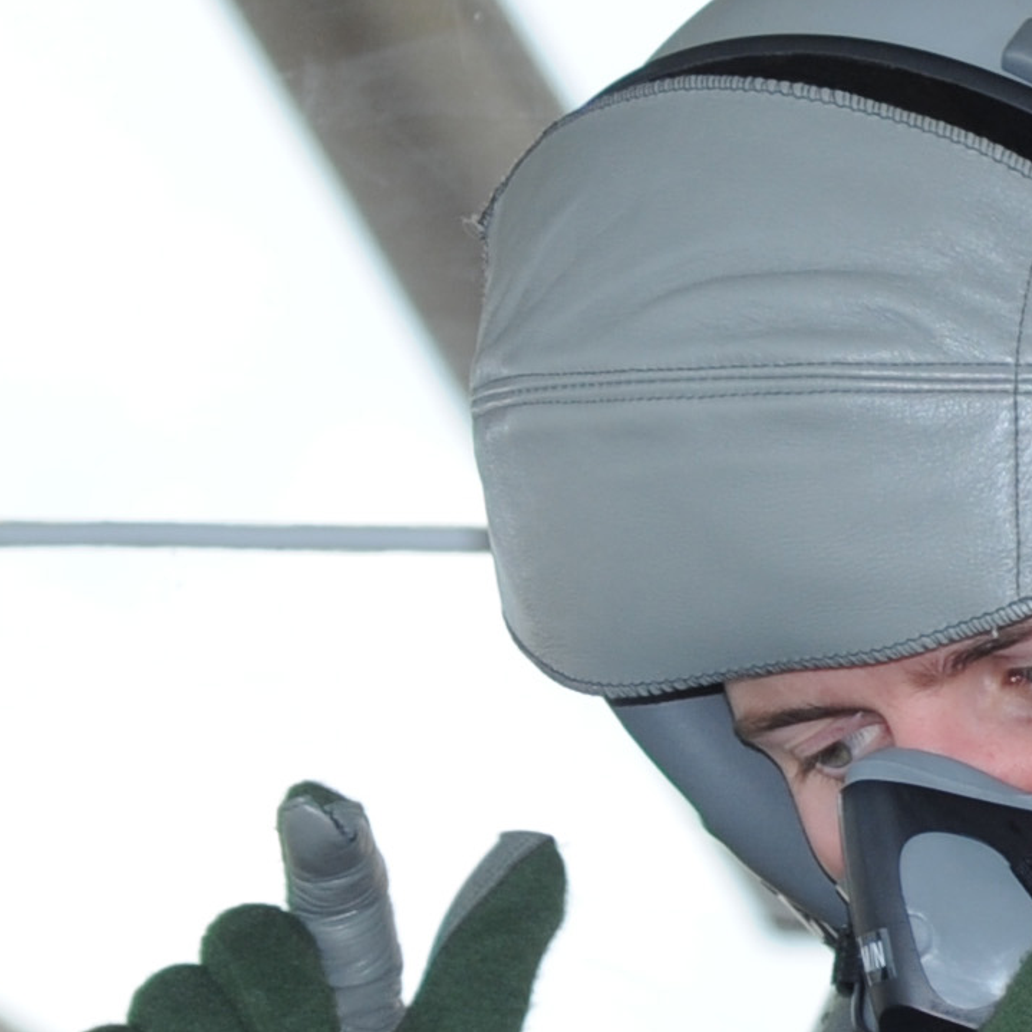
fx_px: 25432
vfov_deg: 2.3
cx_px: 1105
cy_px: 855
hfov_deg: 2.3
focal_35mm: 754
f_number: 10
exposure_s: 1/250
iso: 320
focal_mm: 150
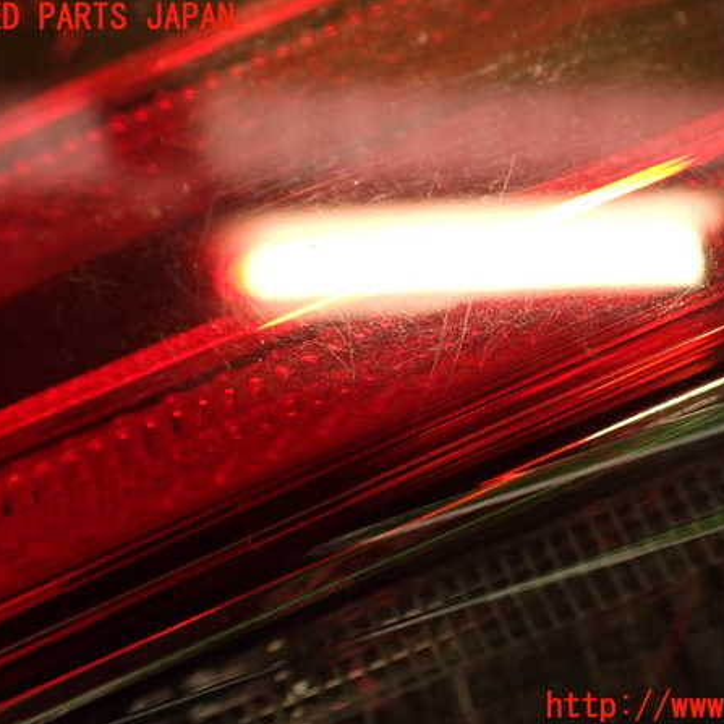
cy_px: 363
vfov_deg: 43.9
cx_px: 426
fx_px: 899
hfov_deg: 43.7
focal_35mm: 38
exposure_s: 1/30
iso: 400
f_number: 2.4
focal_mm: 5.79
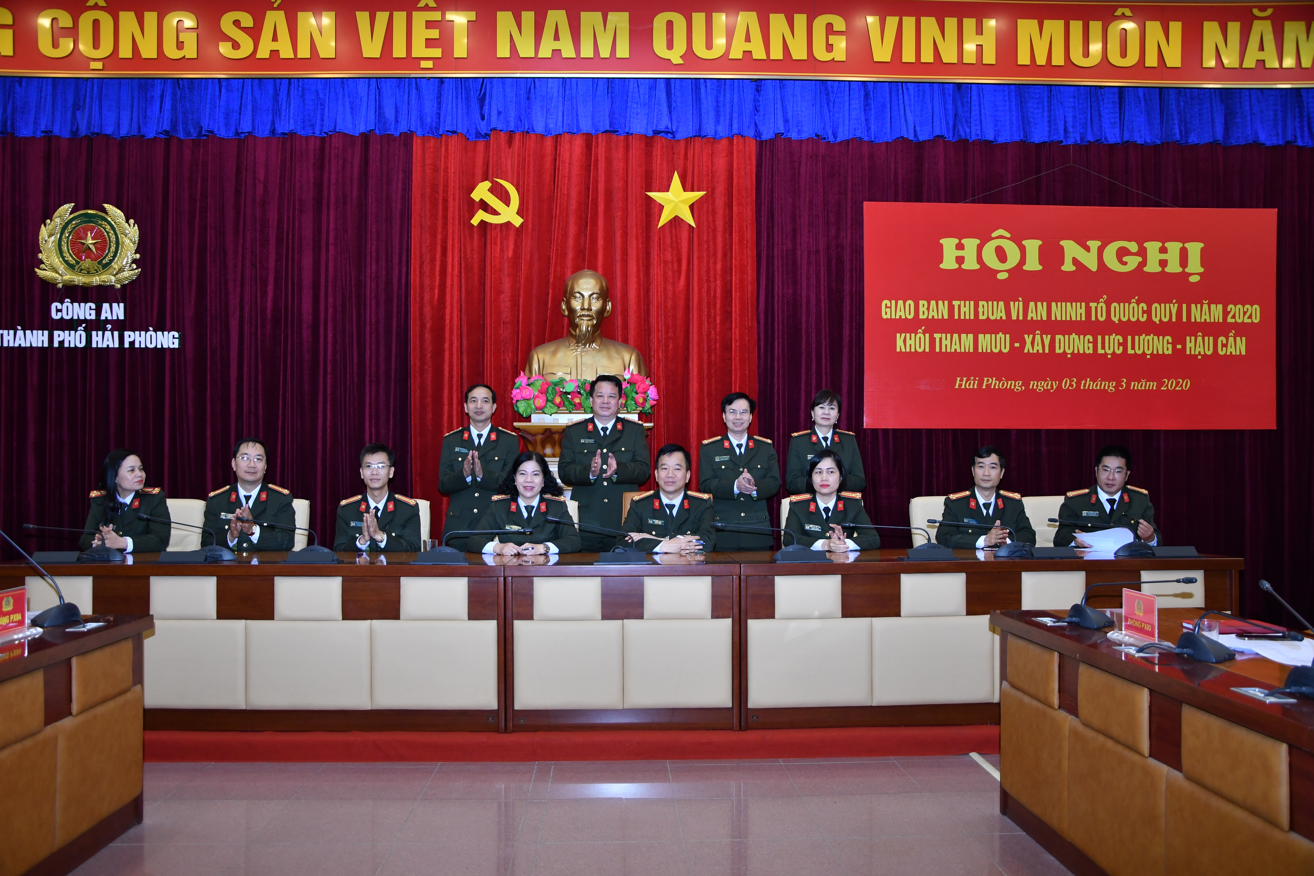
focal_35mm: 32
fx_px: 1150
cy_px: 438
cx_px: 657
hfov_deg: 59.5
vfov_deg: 41.7
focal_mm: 21
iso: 800
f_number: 3.8
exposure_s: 1/200
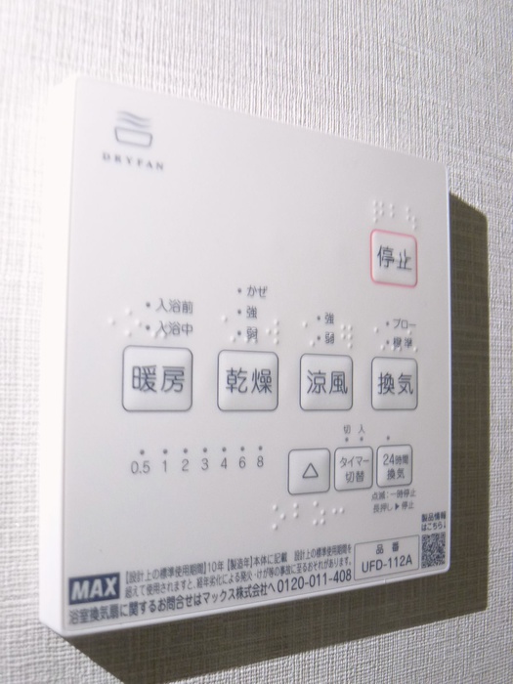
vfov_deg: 38.2
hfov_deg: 29.1
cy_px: 342
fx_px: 988
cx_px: 256
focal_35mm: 50
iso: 400
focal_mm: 10.7
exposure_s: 1/8
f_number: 2.7
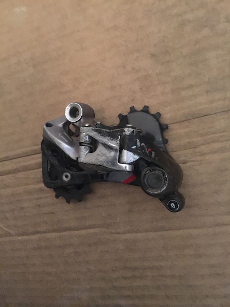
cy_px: 154
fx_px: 257
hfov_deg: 48.2
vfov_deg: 61.7
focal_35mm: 29
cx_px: 115
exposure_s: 1/4
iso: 200
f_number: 2.2
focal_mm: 4.15
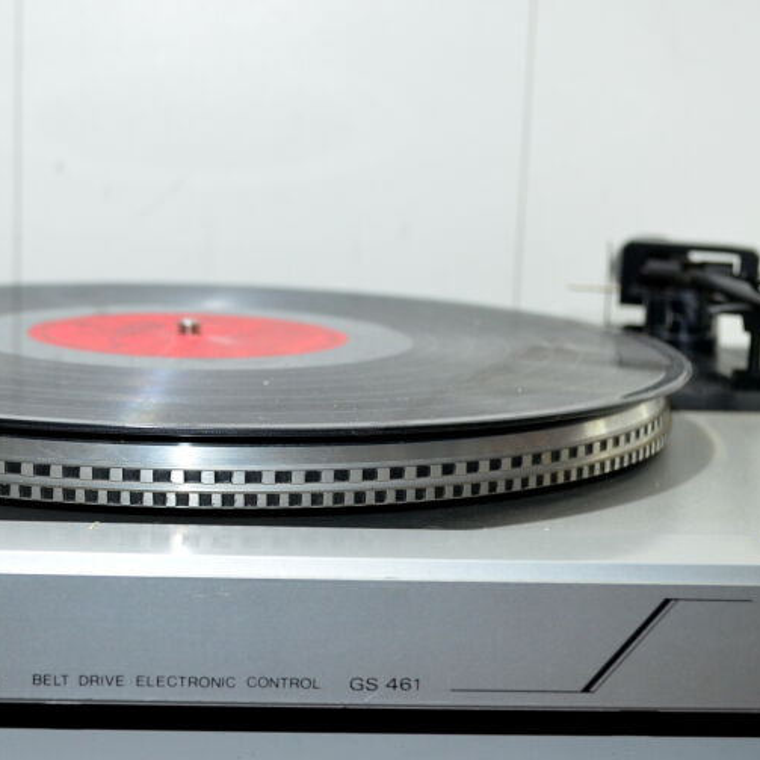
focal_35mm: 66
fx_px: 1639
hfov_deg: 25.9
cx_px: 213
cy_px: 383
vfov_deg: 26.1
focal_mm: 34
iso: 1600
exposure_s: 1/100
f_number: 5.6
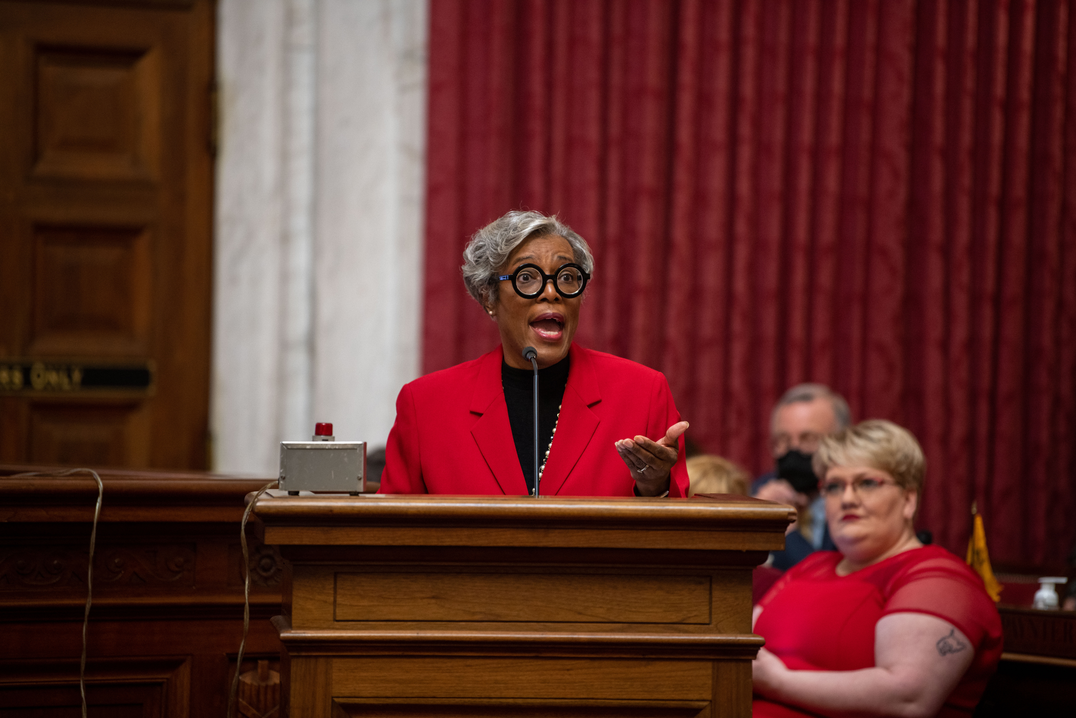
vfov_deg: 6.8
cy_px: 360
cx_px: 536
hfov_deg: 10.2
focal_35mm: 201
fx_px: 6007
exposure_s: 1/100
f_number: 2.8
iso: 800
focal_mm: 200
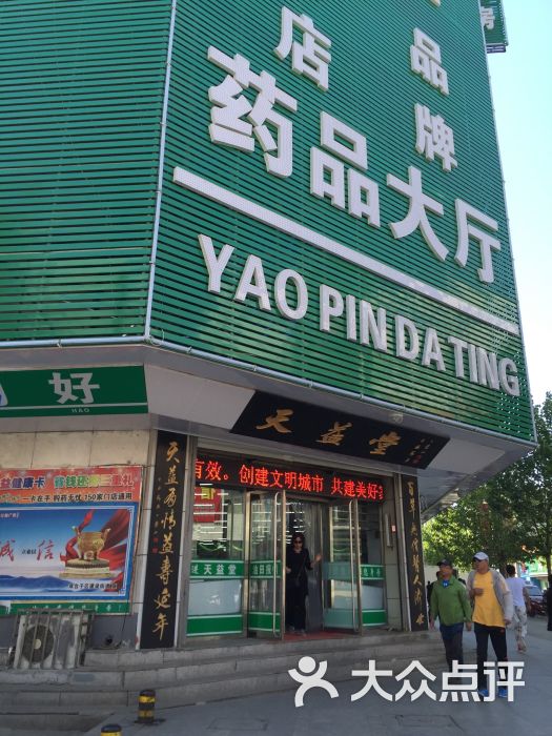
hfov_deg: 48.2
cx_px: 276
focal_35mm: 29
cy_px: 368
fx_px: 617
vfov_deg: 61.7
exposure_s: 1/412
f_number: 2.2
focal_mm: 4.15
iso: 32
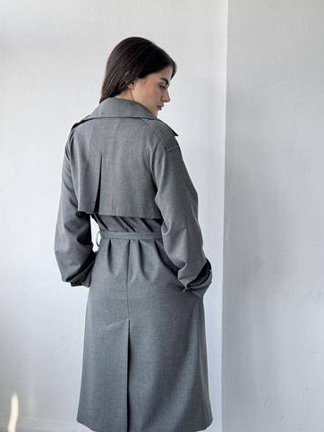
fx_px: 662
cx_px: 175
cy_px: 219
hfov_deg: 27.5
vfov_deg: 36.2
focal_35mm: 53
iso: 64
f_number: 1.78
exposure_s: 1/185
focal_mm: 6.76
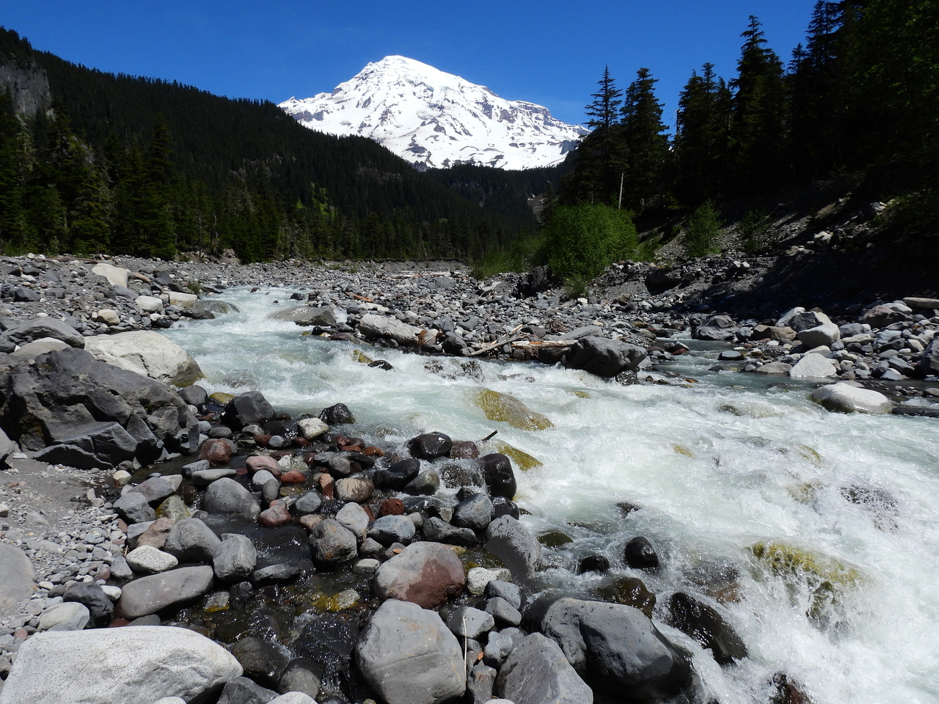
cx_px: 470
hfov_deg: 71.6
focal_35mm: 24
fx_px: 651
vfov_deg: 56.8
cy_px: 352
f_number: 4
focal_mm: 4.3
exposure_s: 1/1600
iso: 100
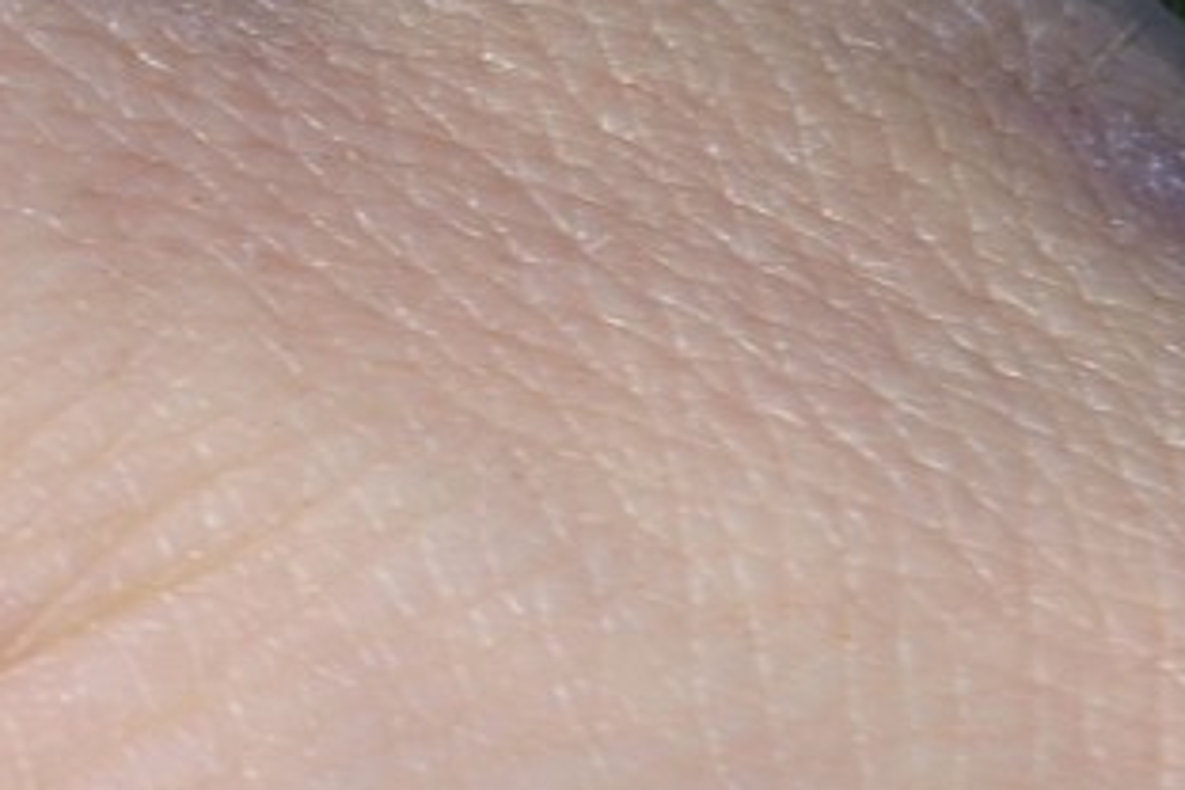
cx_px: -1823
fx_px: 11816
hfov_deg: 5.5
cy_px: -198
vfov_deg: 3.8
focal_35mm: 359
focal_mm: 70
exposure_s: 1/160
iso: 200
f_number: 14
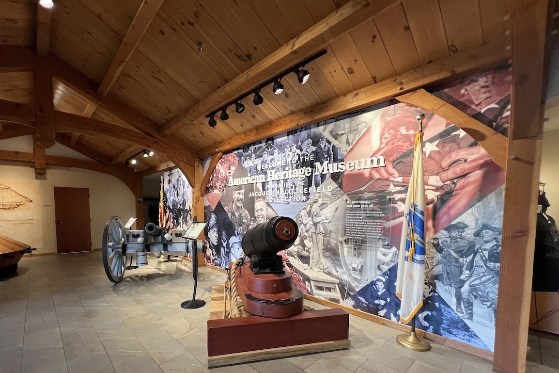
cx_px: 255
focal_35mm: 15
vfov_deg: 76.3
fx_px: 233
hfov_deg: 100.2
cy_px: 227
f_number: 1.8
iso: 160
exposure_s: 1/60
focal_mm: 1.57
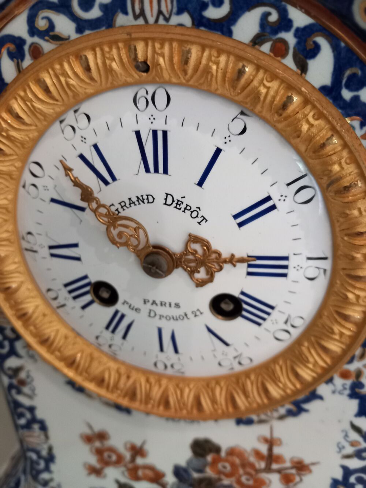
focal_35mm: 27
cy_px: 244
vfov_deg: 65.3
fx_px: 381
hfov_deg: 51.4
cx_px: 183
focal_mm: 4
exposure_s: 1/20
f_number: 1.8
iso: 500
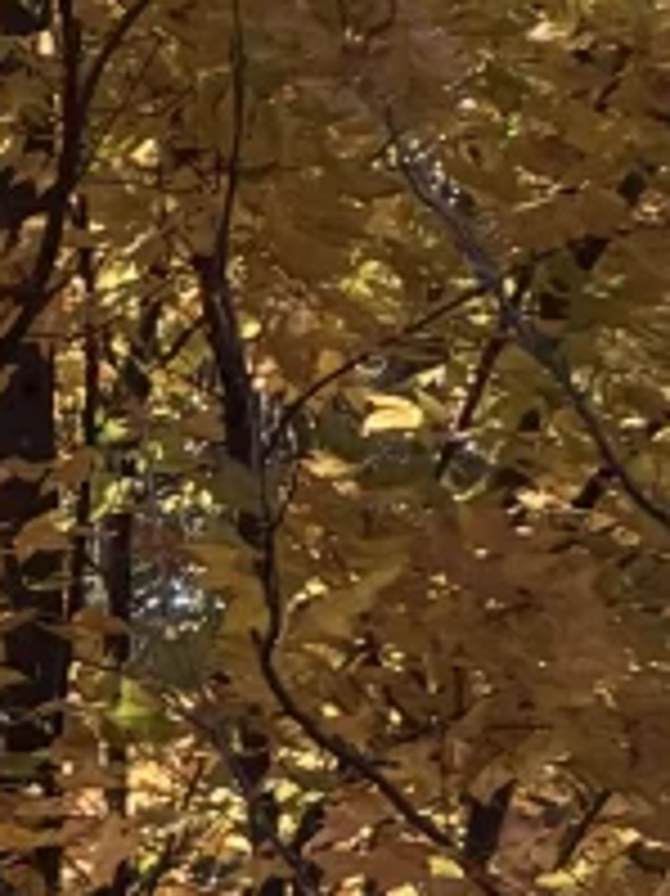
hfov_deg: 2.0
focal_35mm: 723
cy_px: 536
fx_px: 18678
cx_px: -1443
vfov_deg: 2.7
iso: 50
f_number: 2.8
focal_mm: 16.89
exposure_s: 1/319
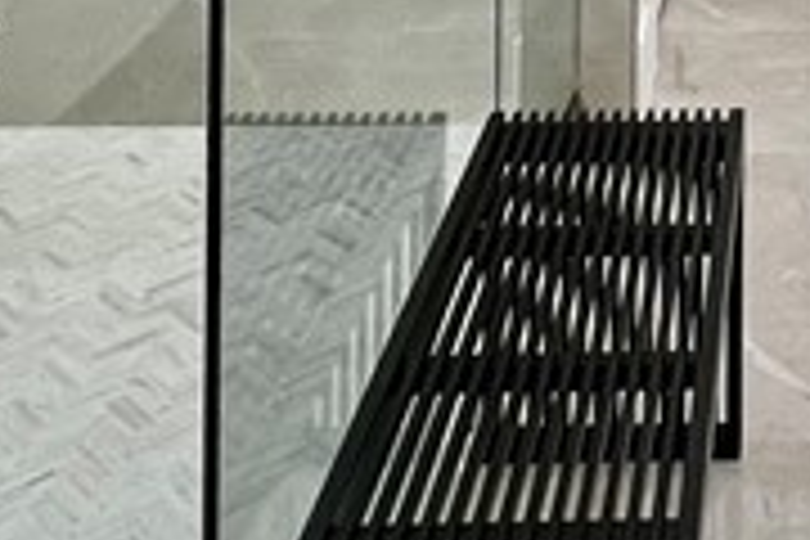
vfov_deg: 14.0
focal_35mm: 77
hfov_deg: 24.4
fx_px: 1732
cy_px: -634
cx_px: 914
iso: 160
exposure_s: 1/120
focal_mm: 1.57
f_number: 1.8
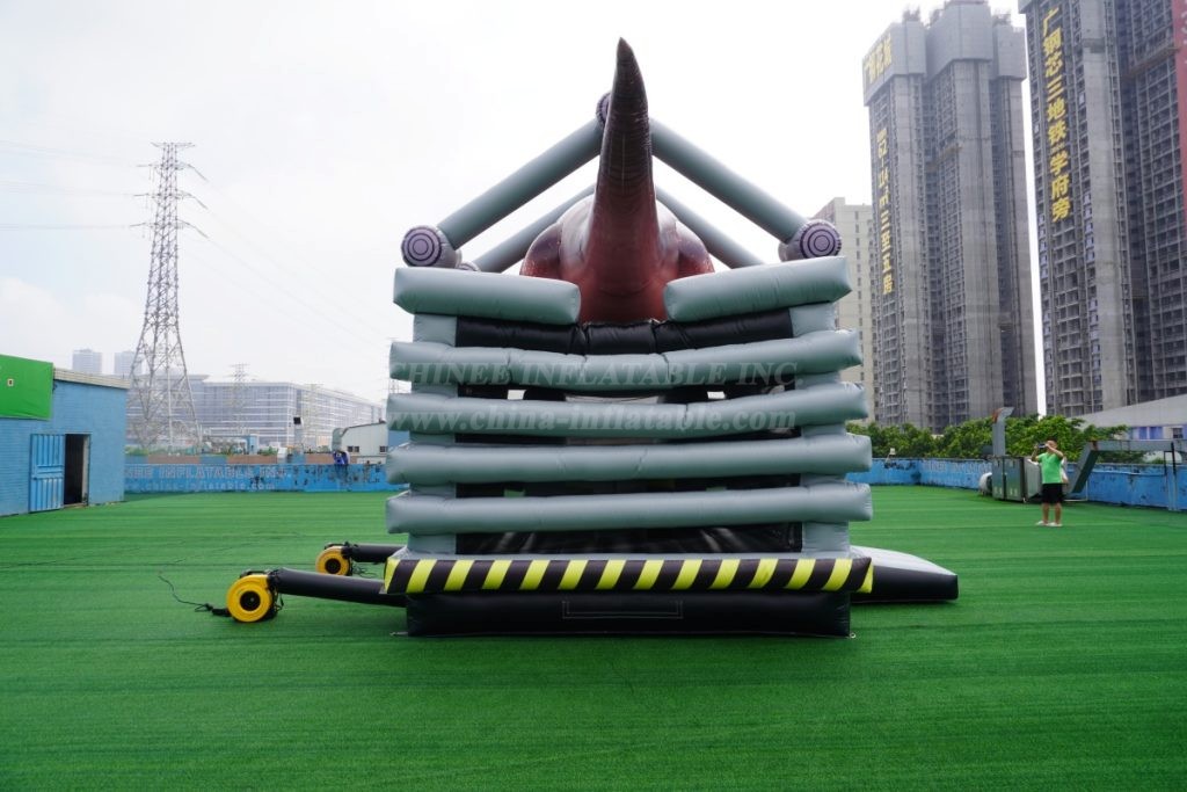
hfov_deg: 73.7
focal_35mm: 24
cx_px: 594
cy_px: 396
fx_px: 791
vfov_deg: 53.1
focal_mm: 16
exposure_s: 1/125
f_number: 9
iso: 100
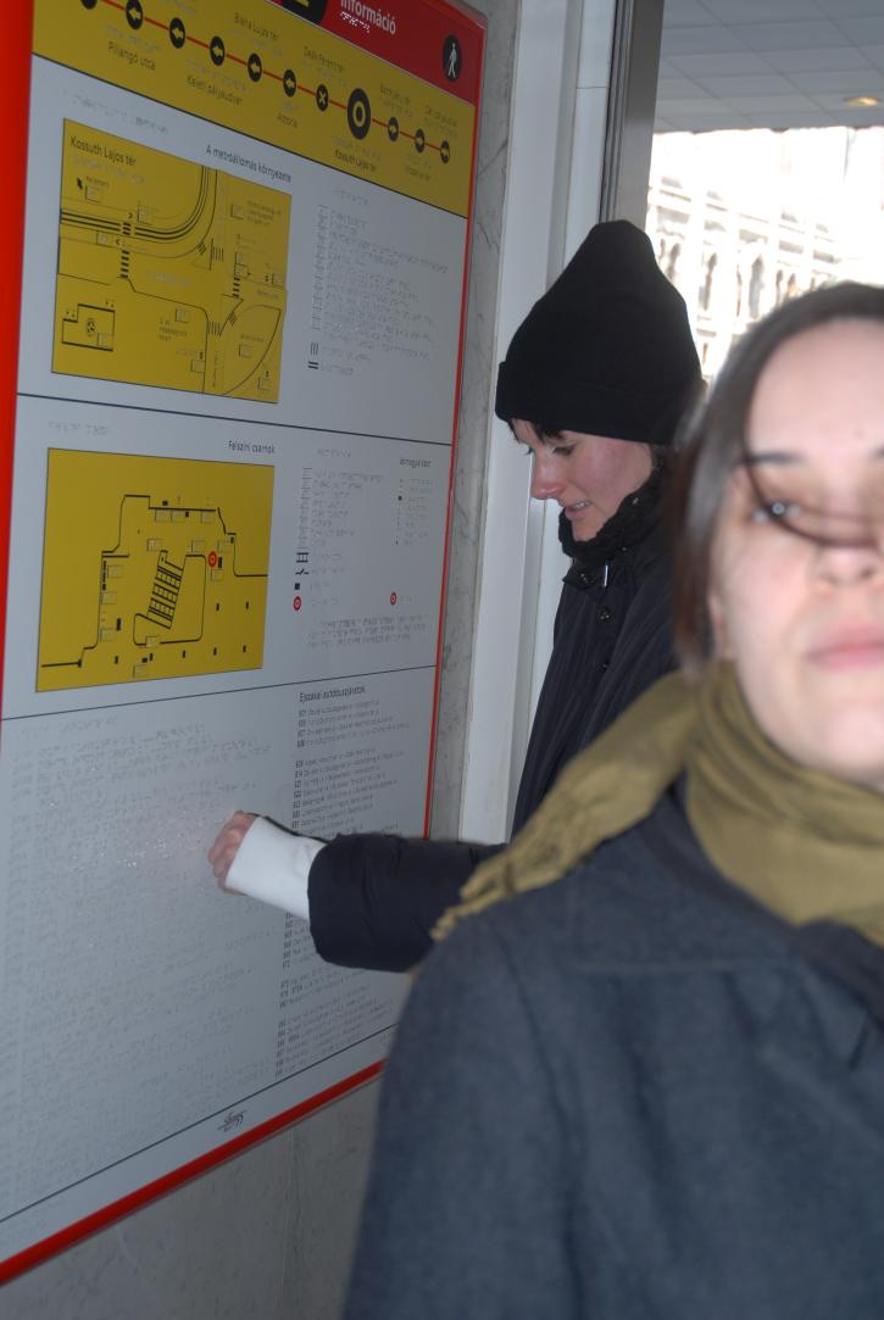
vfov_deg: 38.8
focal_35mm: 51
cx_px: 442
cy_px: 660
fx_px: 1873
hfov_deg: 26.6
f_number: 4
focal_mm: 34
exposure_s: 1/60
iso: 100
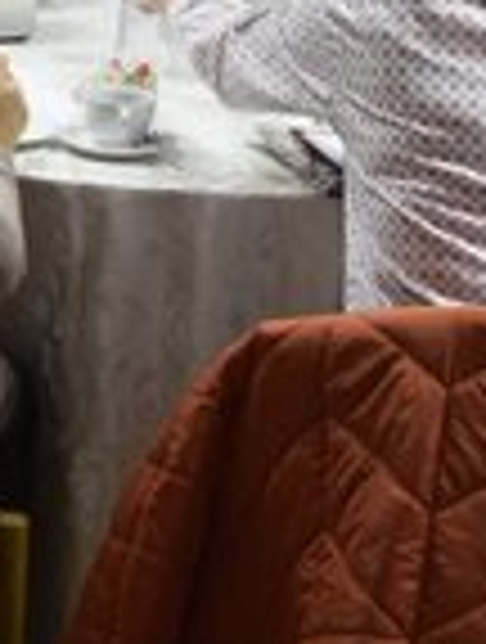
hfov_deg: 10.1
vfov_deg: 13.1
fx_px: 2758
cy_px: -43
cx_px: 256
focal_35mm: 148
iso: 1000
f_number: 4.2
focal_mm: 32
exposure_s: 1/60
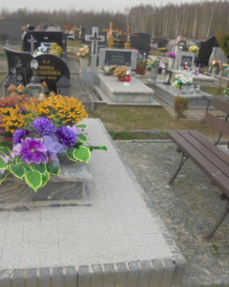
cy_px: 144
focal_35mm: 34
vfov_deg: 52.9
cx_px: 89
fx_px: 288
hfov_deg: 43.1
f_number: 3.5
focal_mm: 4.6
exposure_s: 1/125
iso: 100
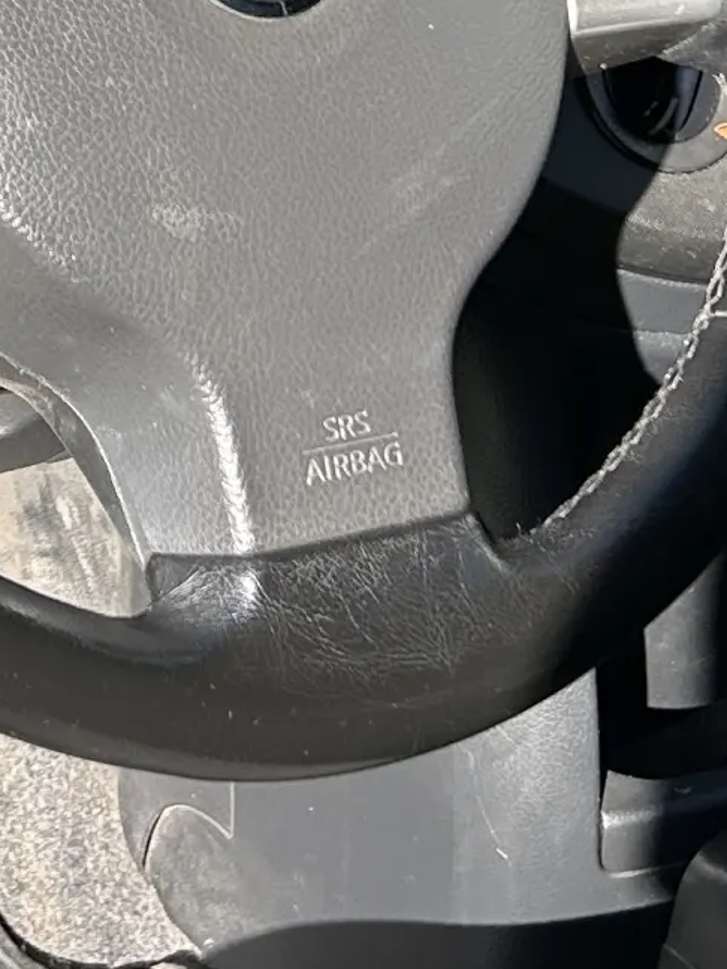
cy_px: -458
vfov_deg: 15.0
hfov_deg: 11.7
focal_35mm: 122
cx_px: -283
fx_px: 3416
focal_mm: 5.7
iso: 50
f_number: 1.5
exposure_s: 1/509
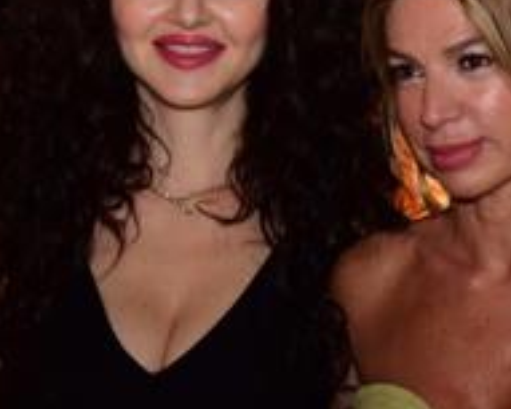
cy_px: 164
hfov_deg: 10.0
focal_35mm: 189
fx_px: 2860
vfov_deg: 8.2
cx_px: 661
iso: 1250
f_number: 3.5
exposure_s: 1/40
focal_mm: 48
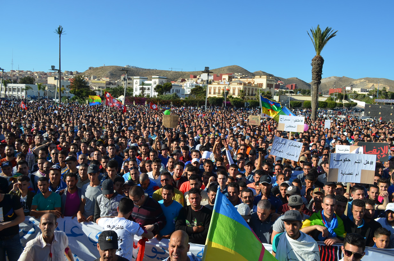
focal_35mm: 27
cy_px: 130
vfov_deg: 47.7
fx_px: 295
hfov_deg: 67.5
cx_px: 197
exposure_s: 1/250
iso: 110
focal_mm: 18
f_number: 8
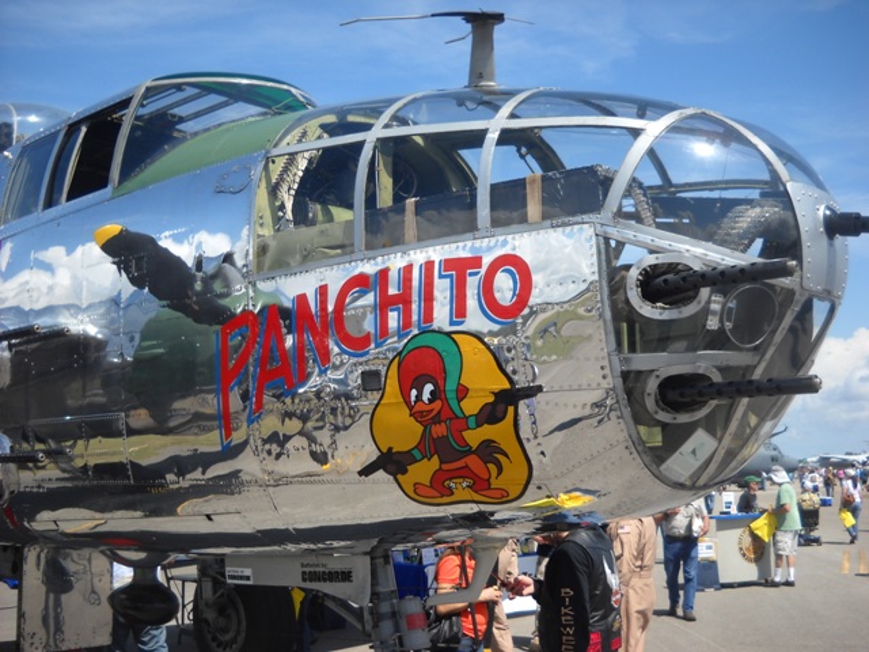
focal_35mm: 41
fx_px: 1029
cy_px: 326
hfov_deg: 45.8
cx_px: 434
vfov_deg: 35.1
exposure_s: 1/250
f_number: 5.5
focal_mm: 6.72
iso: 64
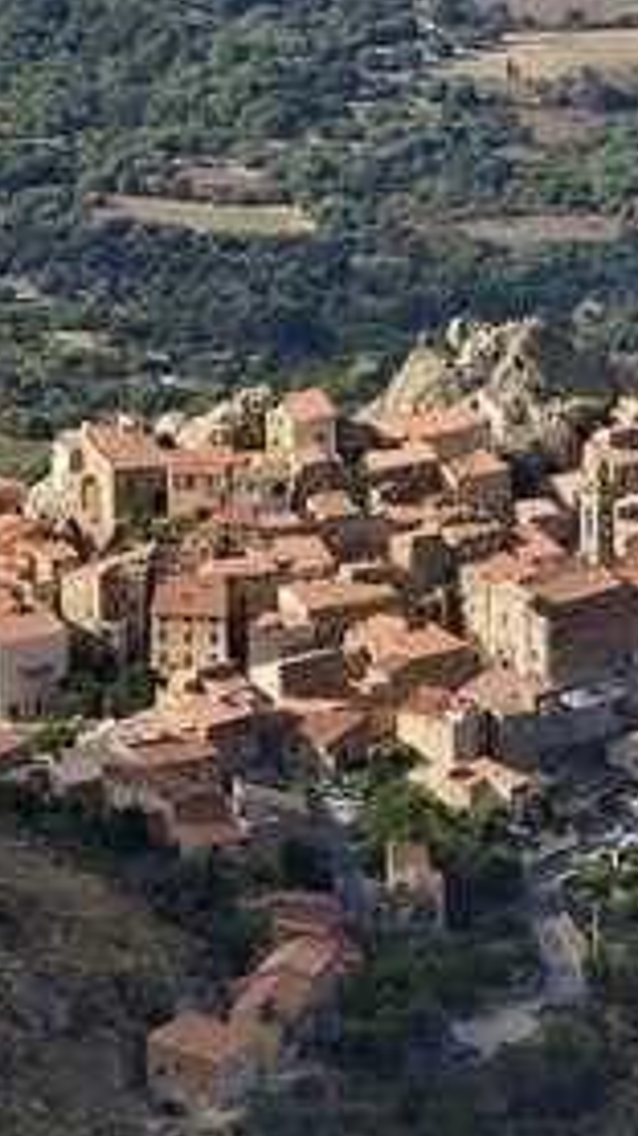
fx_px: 9551
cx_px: 483
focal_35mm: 317
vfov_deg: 6.8
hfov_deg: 3.8
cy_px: 568
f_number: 9
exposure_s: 1/500
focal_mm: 200
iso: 250
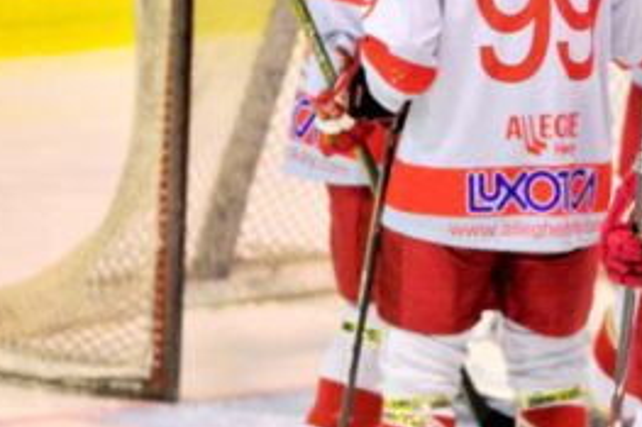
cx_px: 686
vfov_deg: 1.6
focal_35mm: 875
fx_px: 15594
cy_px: 133
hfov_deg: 2.4
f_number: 2.8
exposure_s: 1/800
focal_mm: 300
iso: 1600
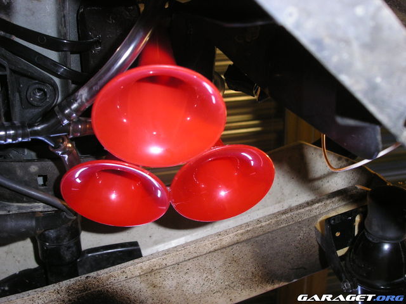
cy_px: 152
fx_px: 446
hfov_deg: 49.0
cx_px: 203
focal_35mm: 38
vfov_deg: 37.7
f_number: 2.8
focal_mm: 7.8
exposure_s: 1/45
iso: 200
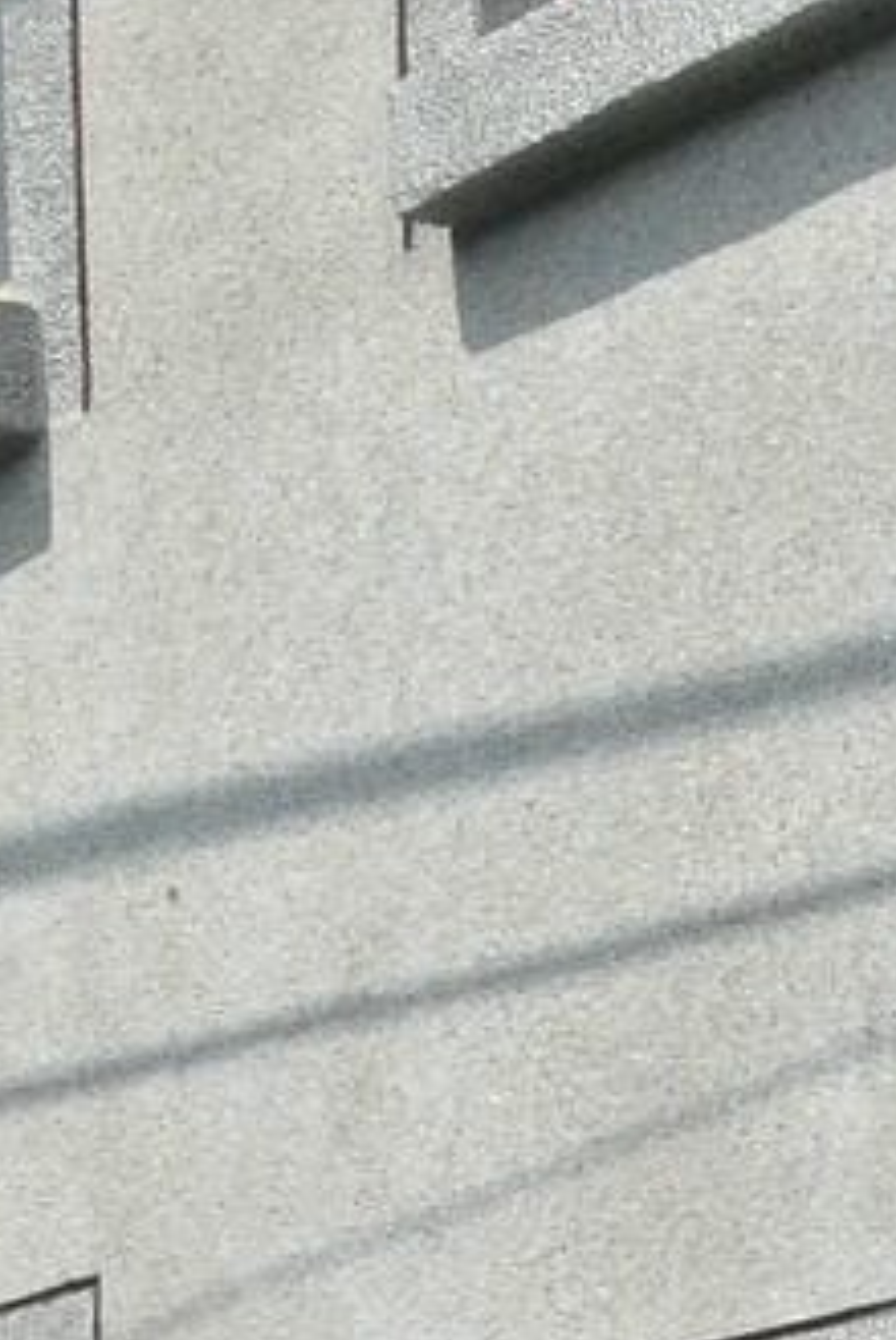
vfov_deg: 13.5
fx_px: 5476
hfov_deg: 9.2
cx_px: -265
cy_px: 1648
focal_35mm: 147
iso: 800
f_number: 8
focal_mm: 10
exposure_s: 1/1000
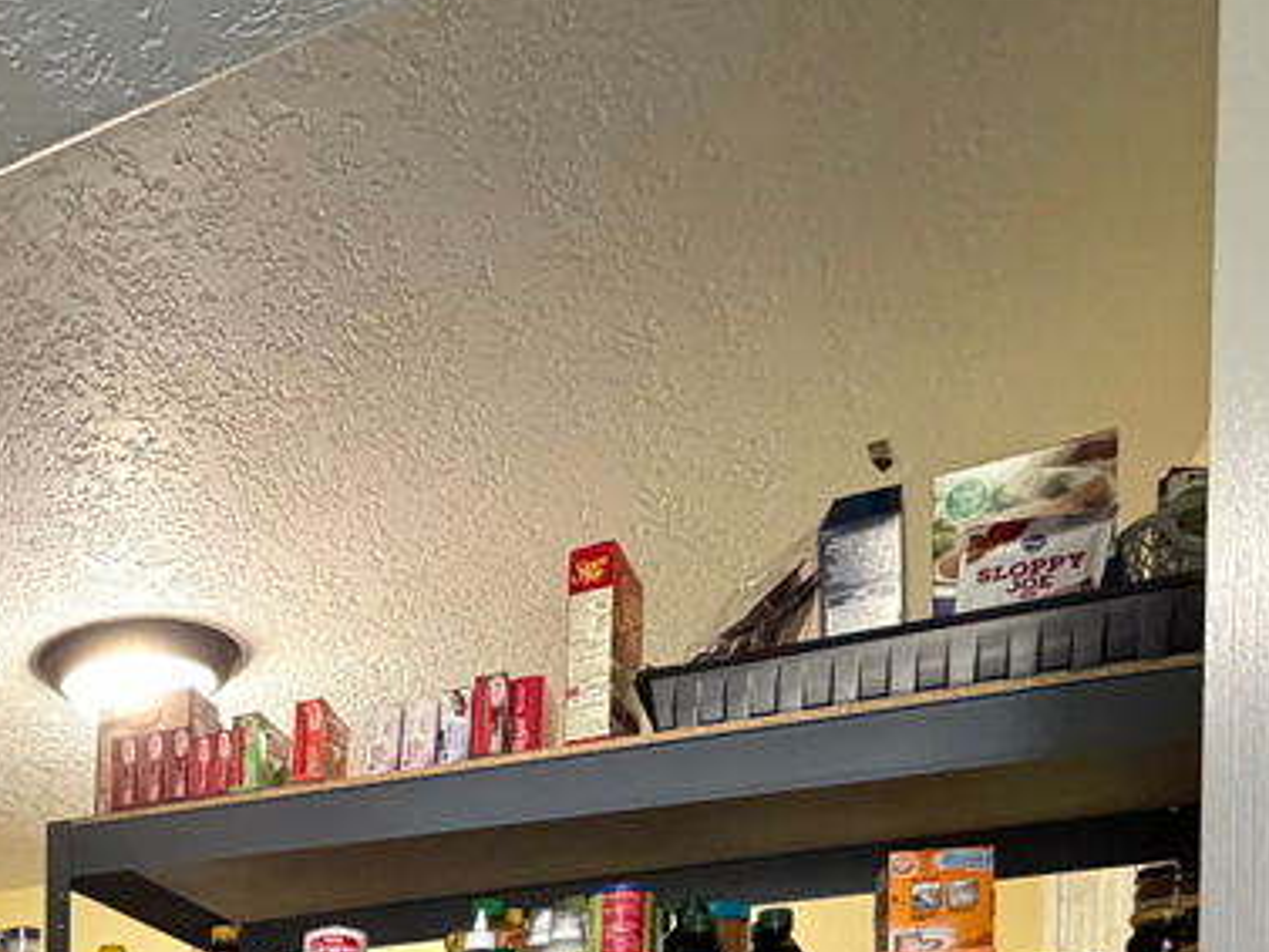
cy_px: 1238
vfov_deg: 30.0
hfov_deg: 42.5
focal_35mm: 38
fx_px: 1393
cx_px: 10
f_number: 2.2
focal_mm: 2.22
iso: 640
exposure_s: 1/60
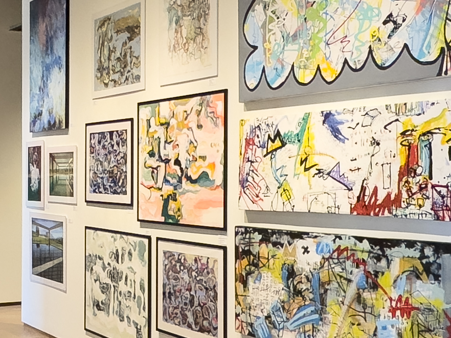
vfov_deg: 22.9
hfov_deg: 29.2
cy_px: 183
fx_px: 834
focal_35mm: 64
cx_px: 59
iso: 200
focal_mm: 2.22
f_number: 2.2
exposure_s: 1/120
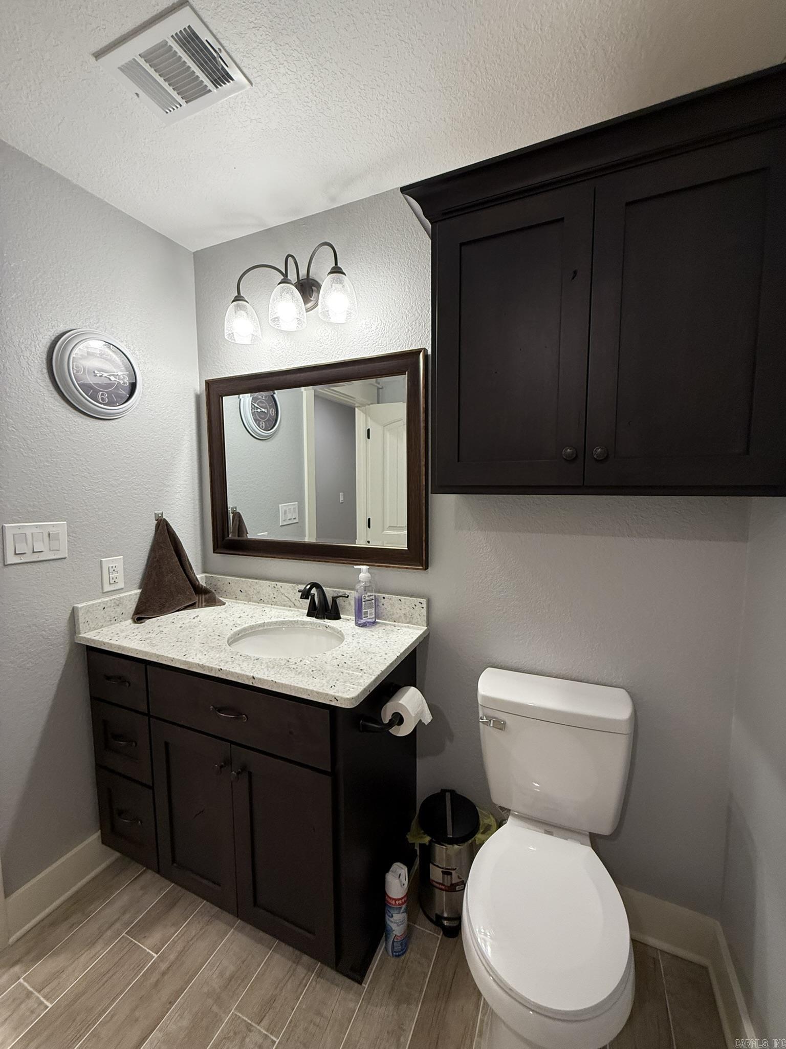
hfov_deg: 85.7
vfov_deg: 102.1
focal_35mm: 14
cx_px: 393
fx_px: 424
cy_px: 524
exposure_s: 1/120
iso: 250
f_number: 2.2
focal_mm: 2.22
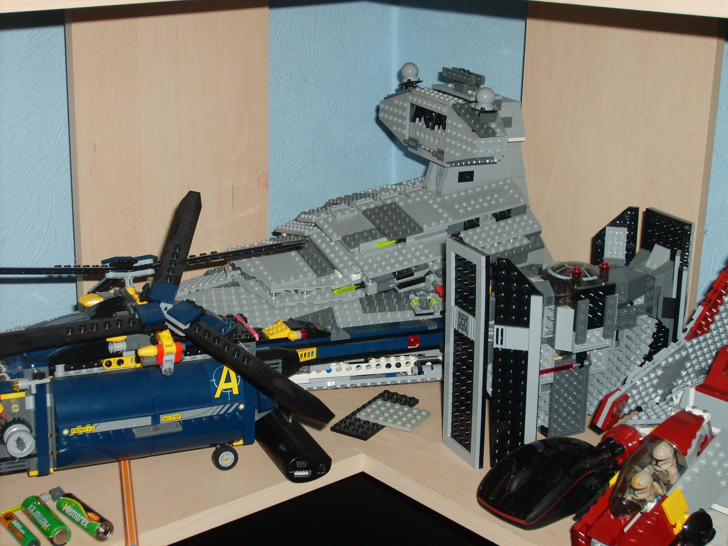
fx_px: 1283
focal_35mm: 61
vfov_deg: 24.0
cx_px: 364
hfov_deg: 31.7
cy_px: 273
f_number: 3.6
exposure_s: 1/60
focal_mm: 10.3
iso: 100
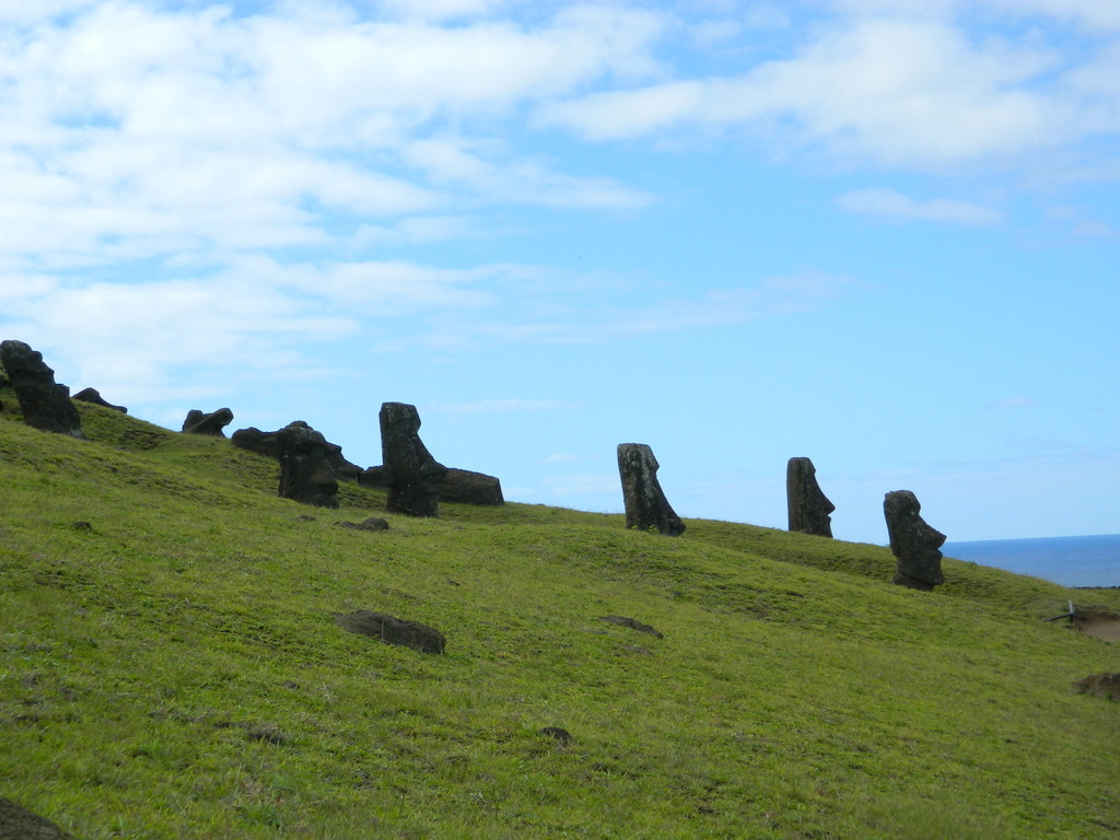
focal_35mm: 70
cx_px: 560
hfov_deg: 27.8
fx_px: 2265
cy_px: 420
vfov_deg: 21.0
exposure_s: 1/800
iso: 110
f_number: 4
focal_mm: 12.6
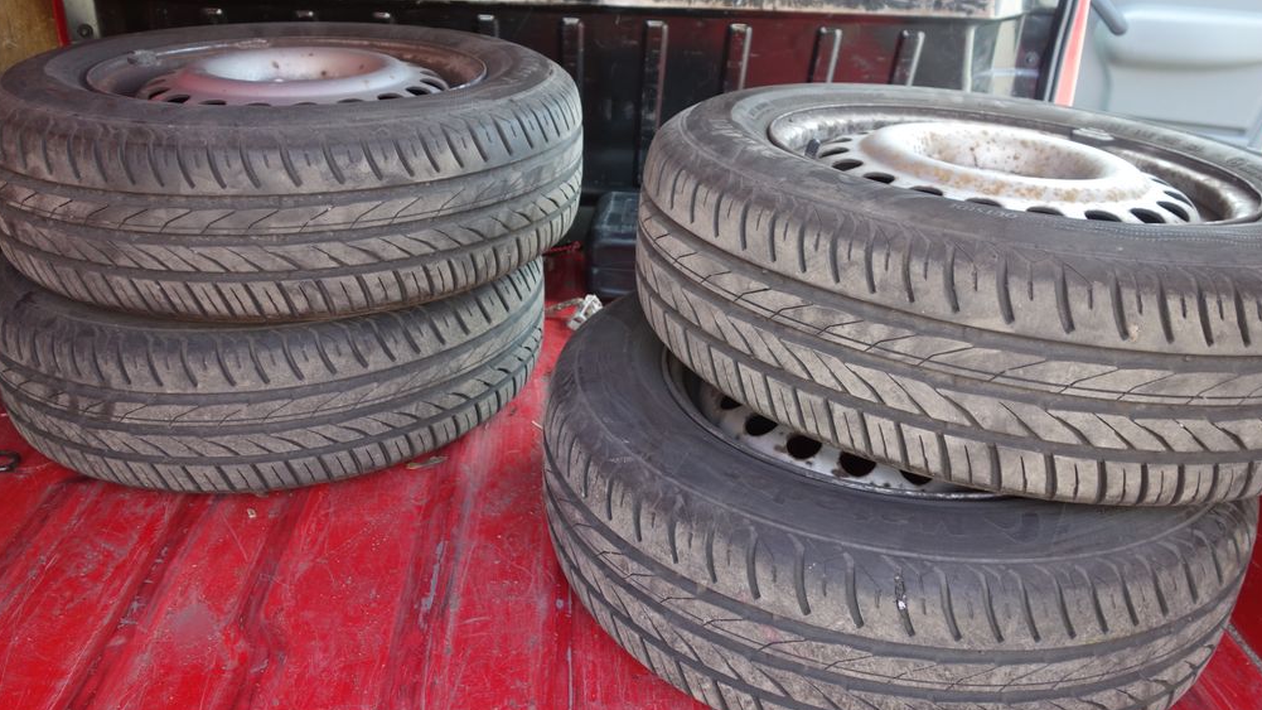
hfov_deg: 64.3
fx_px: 1004
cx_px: 632
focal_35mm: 30
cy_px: 308
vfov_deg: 38.9
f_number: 3.2
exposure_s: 1/30
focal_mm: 10.4
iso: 160
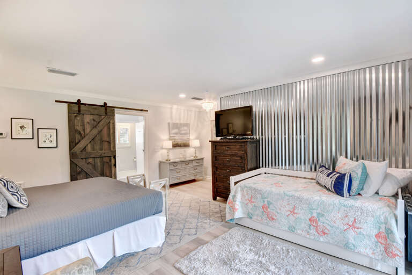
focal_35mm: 16
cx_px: 206
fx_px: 189
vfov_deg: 72.1
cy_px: 138
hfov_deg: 95.0
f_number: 8
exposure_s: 1/15
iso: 400
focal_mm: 11
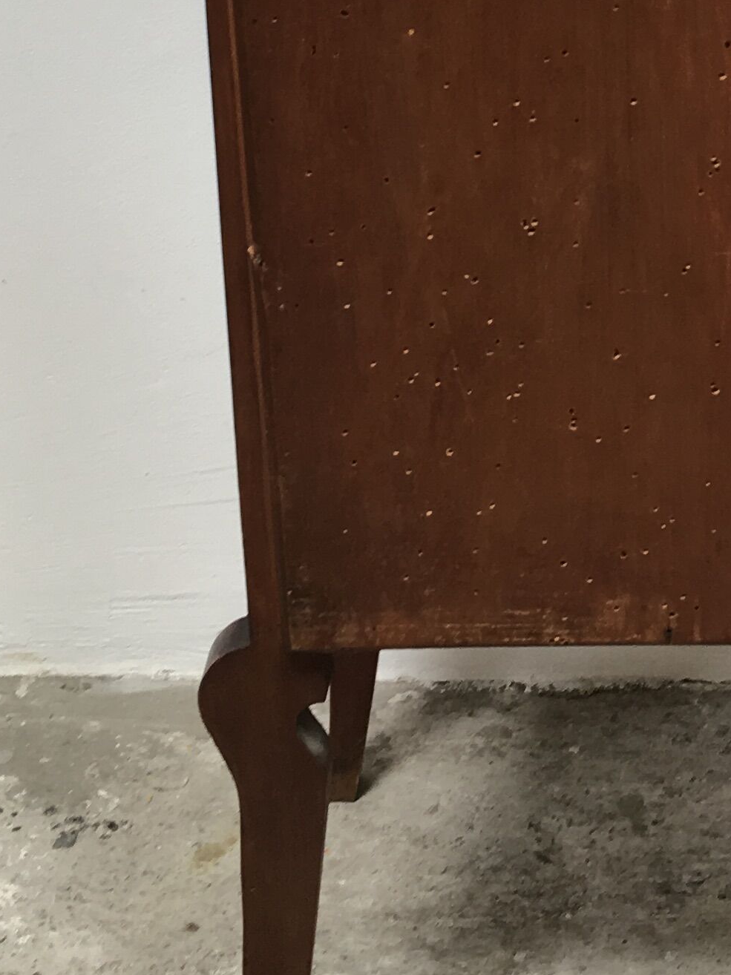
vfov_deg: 20.9
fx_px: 2507
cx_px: 833
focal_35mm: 89
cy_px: -122
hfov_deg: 16.1
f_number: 2.2
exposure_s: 1/50
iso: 25
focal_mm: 4.15
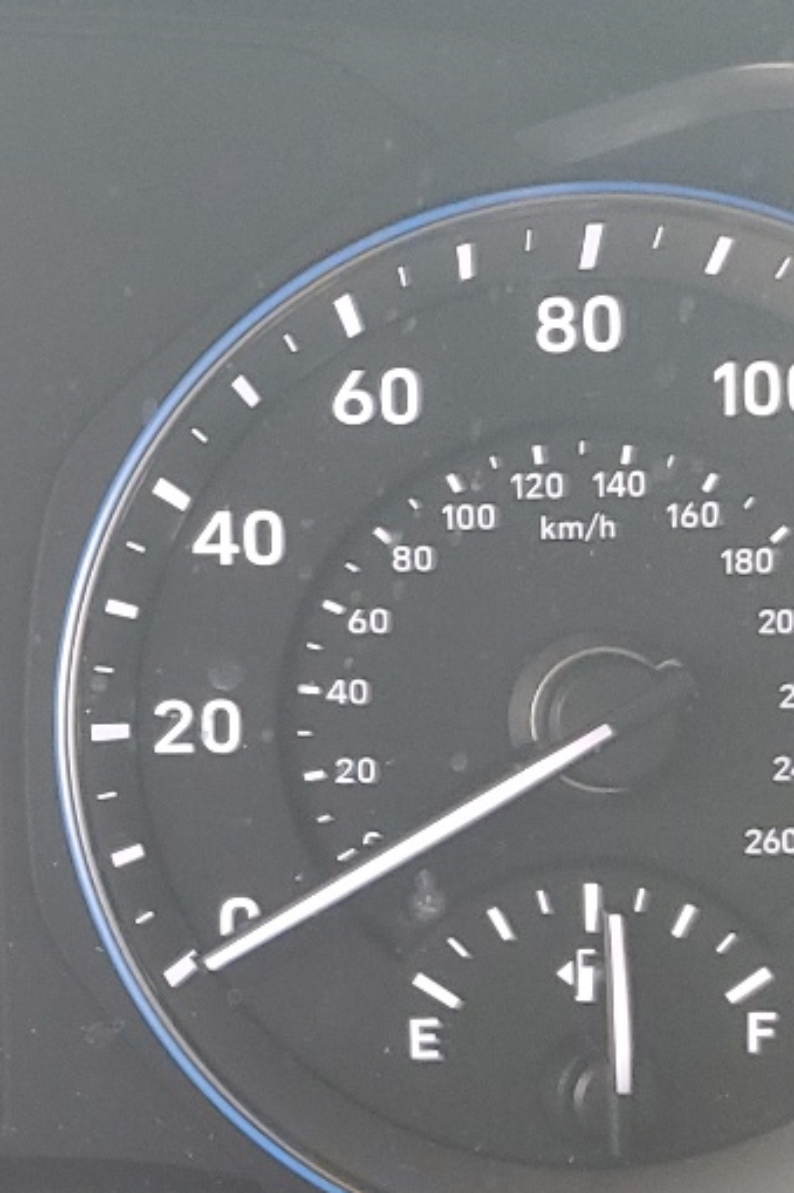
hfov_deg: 14.9
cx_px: -410
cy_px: 623
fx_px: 2814
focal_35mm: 85
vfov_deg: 23.9
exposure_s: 1/60.2
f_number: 1.5
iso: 67
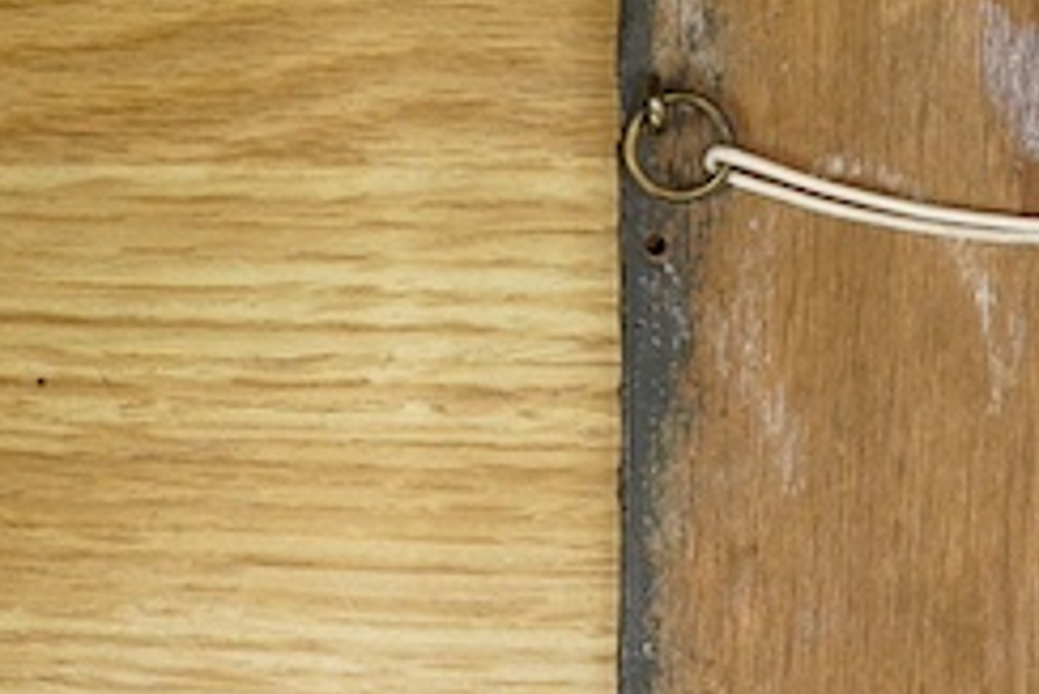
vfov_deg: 8.3
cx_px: 1397
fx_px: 4794
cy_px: 230
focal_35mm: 166
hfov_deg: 12.0
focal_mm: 30
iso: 1250
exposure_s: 1/160
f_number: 3.5
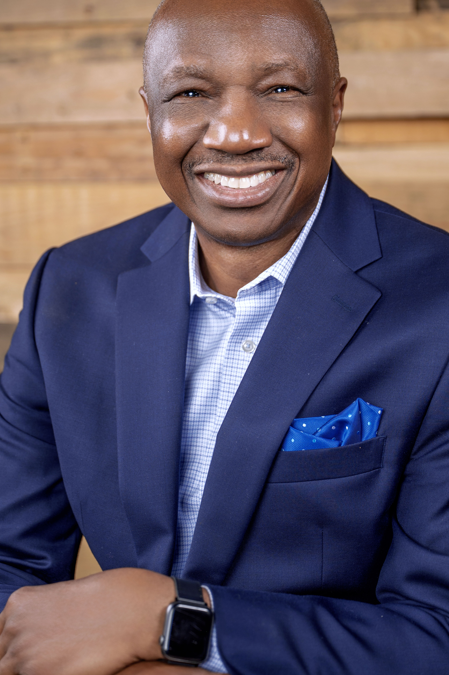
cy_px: 258
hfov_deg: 16.4
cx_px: 249
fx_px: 1555
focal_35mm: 83
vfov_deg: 24.4
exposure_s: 1/160
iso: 100
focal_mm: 64
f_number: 2.8
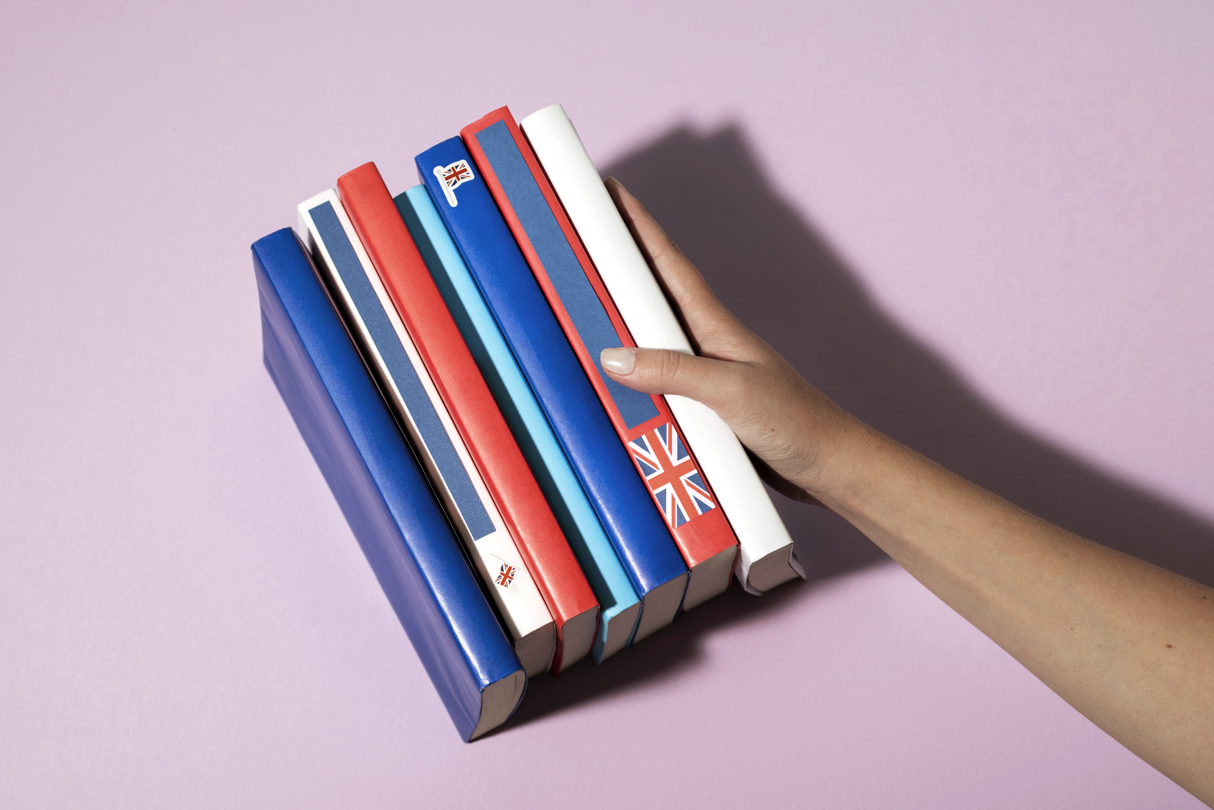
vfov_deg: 27.0
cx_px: 607
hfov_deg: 39.6
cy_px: 405
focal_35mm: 50
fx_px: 1687
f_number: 7.1
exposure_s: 1/125
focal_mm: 50
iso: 160
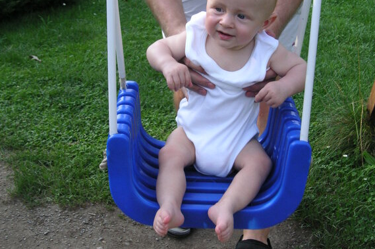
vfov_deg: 22.6
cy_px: 102
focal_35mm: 60
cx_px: 193
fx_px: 625
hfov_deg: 33.4
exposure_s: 1/180
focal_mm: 6.9
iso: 50
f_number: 3
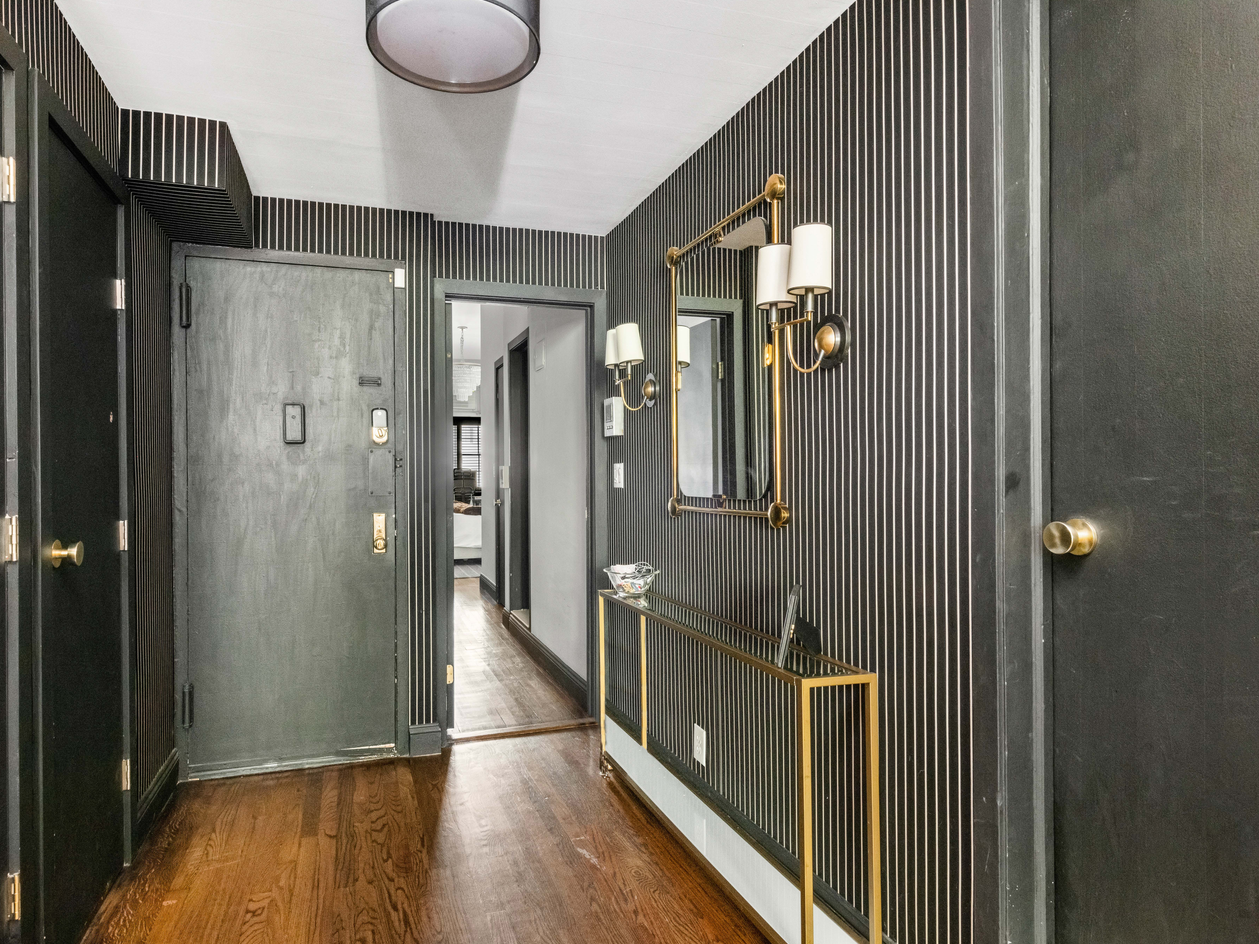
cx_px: 567
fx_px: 764
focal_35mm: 21
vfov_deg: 63.4
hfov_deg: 78.8
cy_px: 481
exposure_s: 2
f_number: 11
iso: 3200
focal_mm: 19
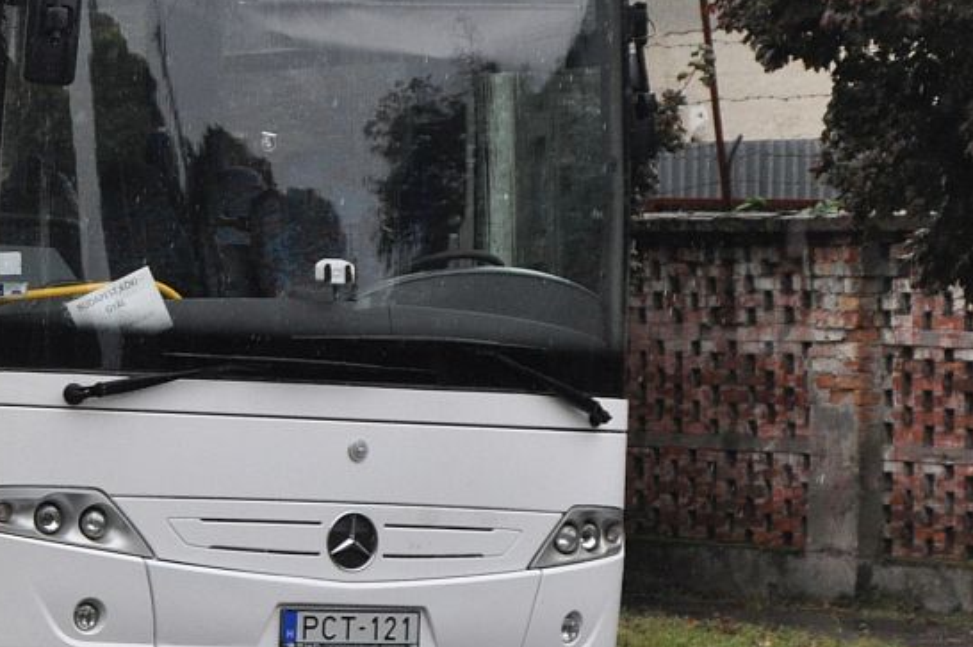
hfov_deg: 10.0
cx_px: -190
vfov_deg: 6.8
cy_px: 87
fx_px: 5455
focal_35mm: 202
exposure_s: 1/800
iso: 800
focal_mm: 52
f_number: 5
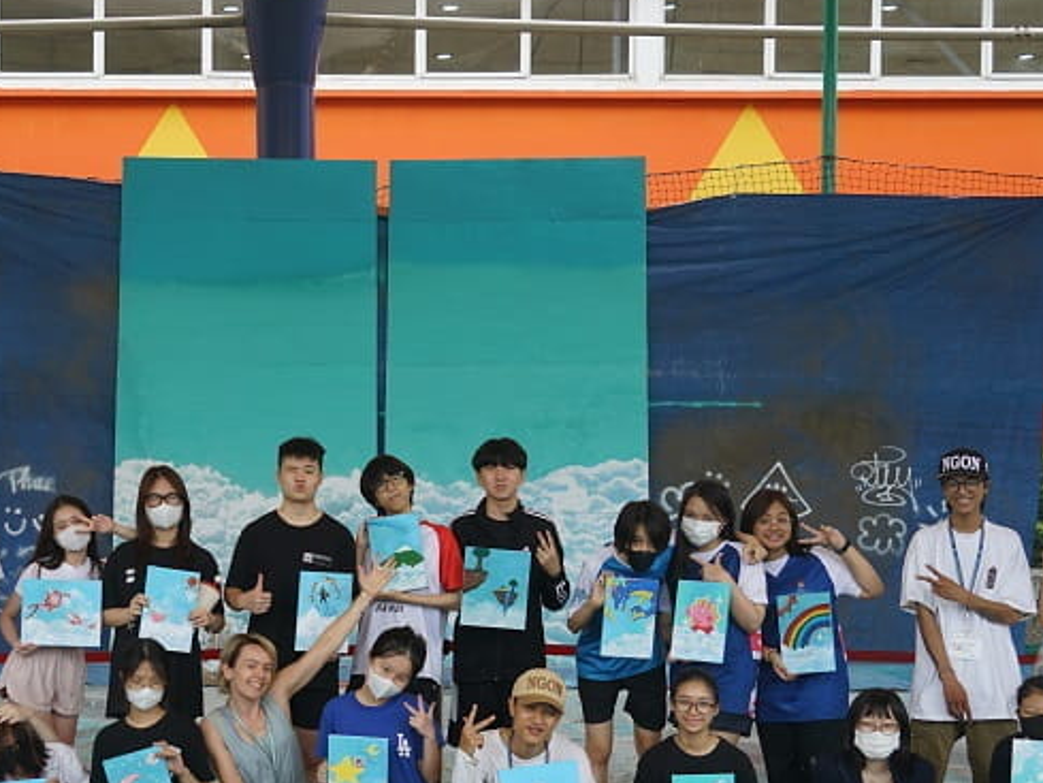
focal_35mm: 61
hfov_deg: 31.5
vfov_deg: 23.9
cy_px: 509
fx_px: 1838
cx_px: 369
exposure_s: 1/200
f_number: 4.5
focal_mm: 31
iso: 100
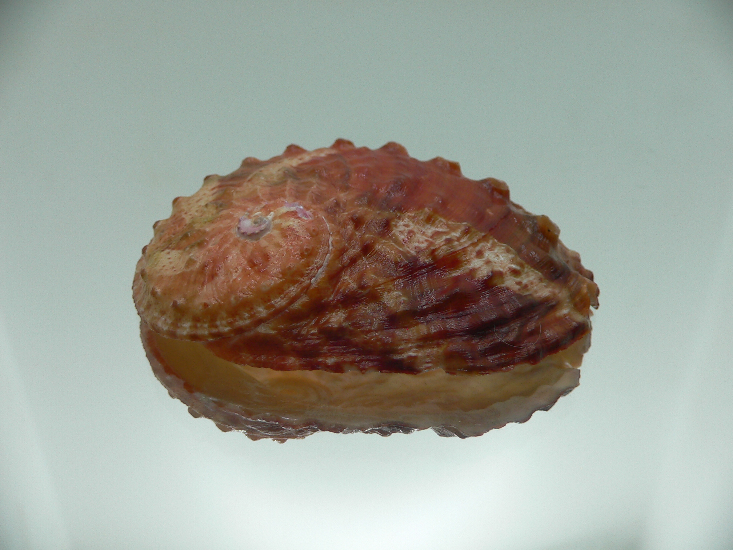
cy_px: 275
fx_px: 741
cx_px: 366
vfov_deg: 40.7
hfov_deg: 52.6
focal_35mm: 35
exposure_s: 1/80
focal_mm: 4.6
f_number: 2.8
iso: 80
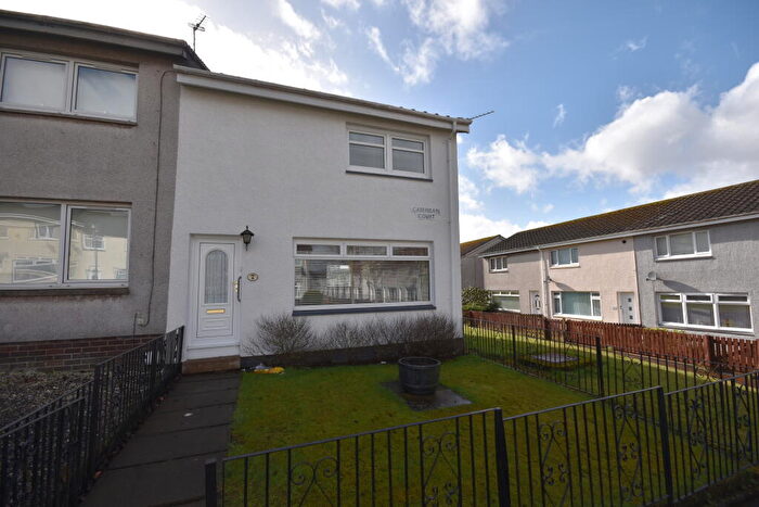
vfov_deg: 77.4
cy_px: 254
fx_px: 316
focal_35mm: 15
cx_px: 380
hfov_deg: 100.4
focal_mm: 10
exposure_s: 1/200
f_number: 8
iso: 100
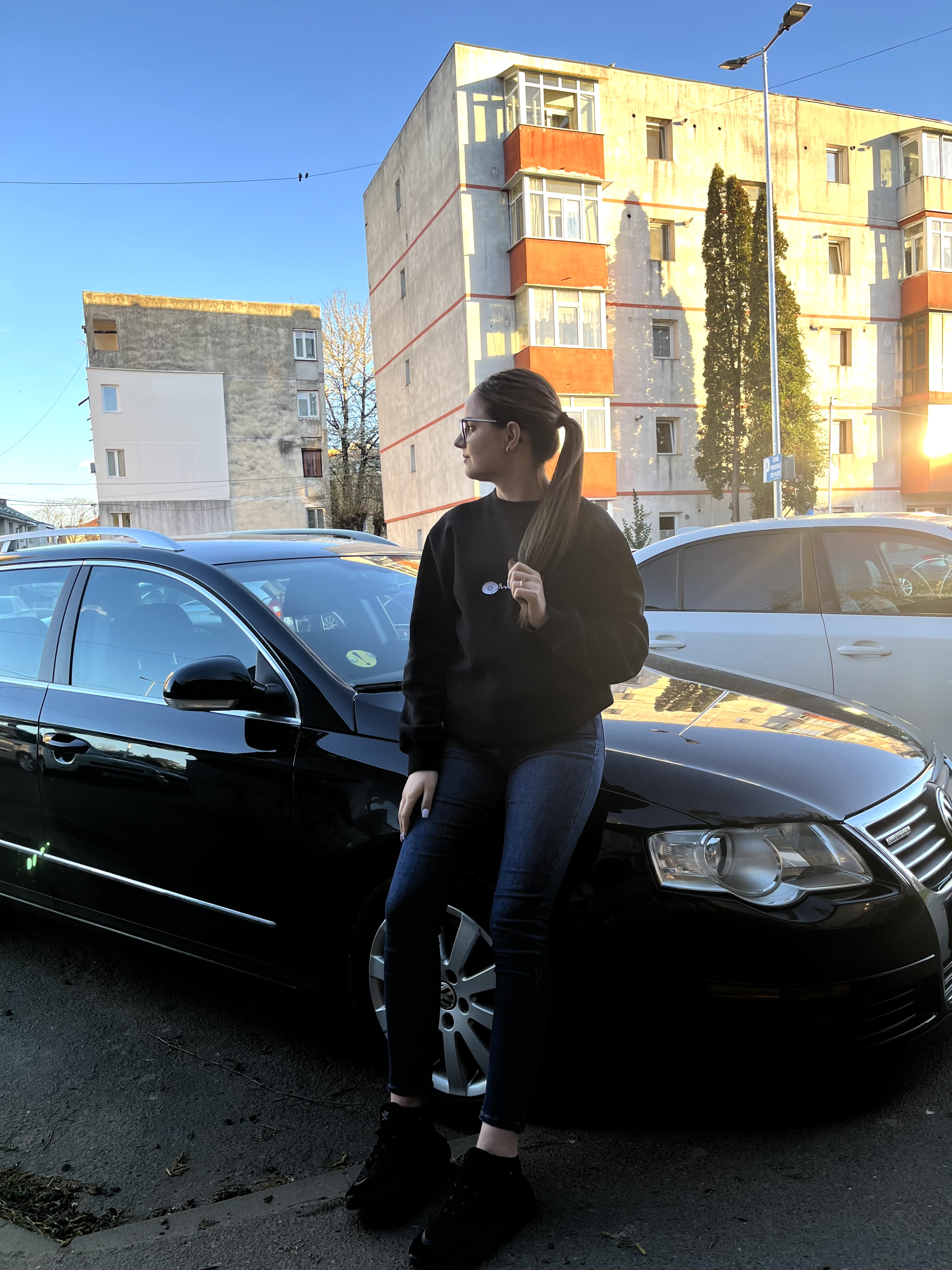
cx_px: 476
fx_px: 953
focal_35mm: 26
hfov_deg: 53.1
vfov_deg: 67.3
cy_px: 635
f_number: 1.6
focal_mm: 5.1
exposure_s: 1/178
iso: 50
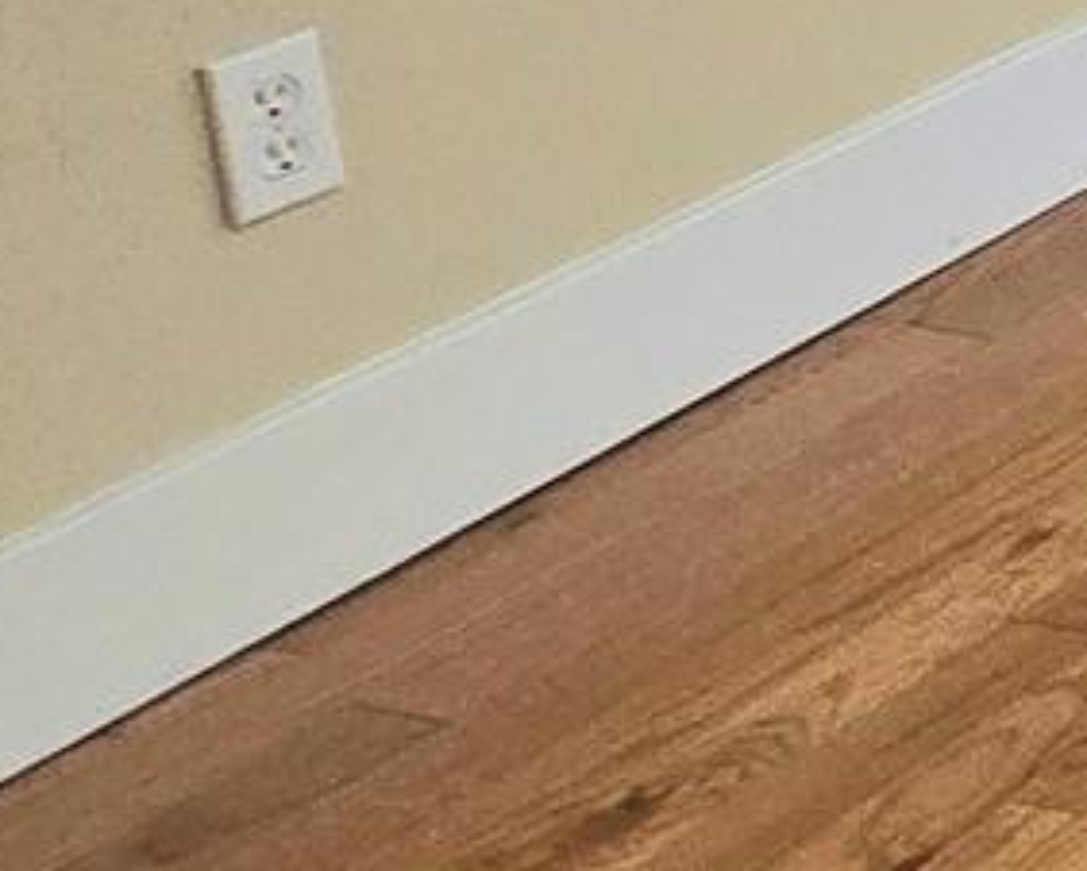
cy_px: -578
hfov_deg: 11.5
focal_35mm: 92
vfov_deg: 15.0
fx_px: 2962
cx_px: 3242
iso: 250
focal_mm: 2.2
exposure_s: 1/60.2
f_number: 2.2
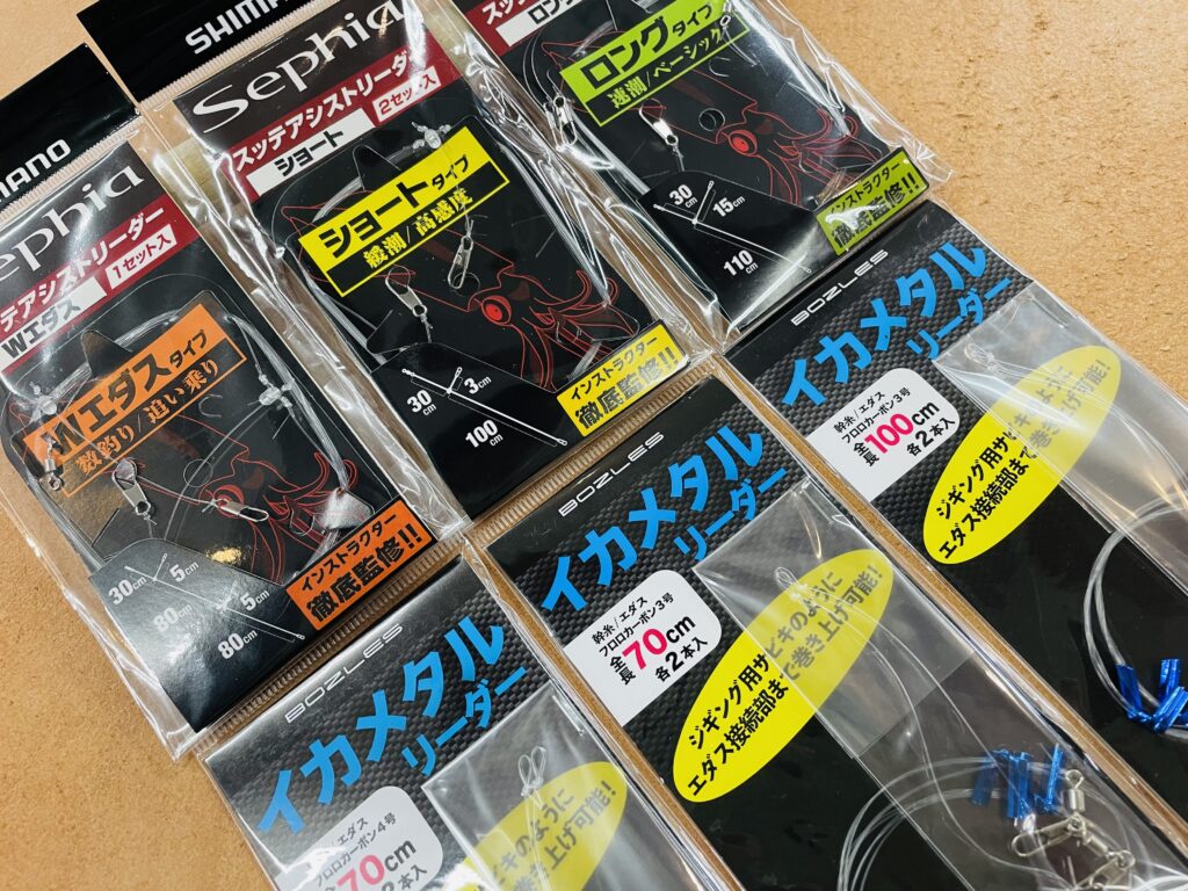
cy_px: 446
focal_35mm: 26
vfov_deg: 53.1
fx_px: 892
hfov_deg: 67.3
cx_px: 594
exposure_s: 1/50
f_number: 1.6
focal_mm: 4.2
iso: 100
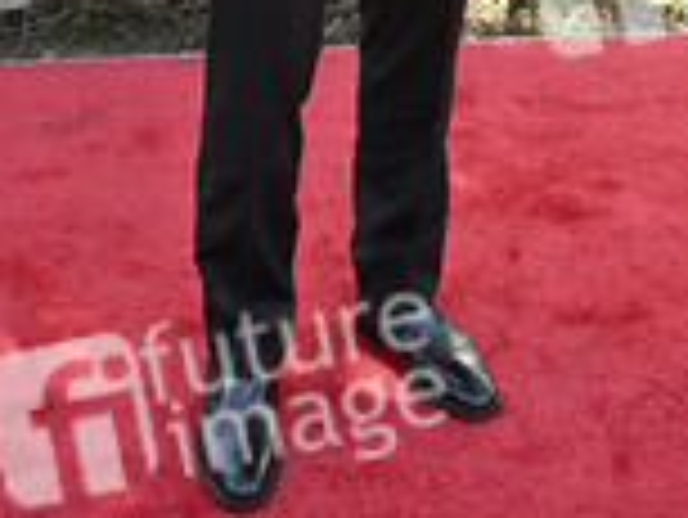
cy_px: -275
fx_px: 1949
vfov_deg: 14.1
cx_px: 346
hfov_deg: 20.0
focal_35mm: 98
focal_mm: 39
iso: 640
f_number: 5.6
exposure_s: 1/320
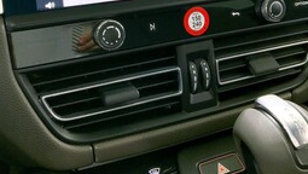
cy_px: -15
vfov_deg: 21.9
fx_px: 425
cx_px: 170
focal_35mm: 52
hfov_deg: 39.8
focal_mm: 3
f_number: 1.8
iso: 50
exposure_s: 1/121
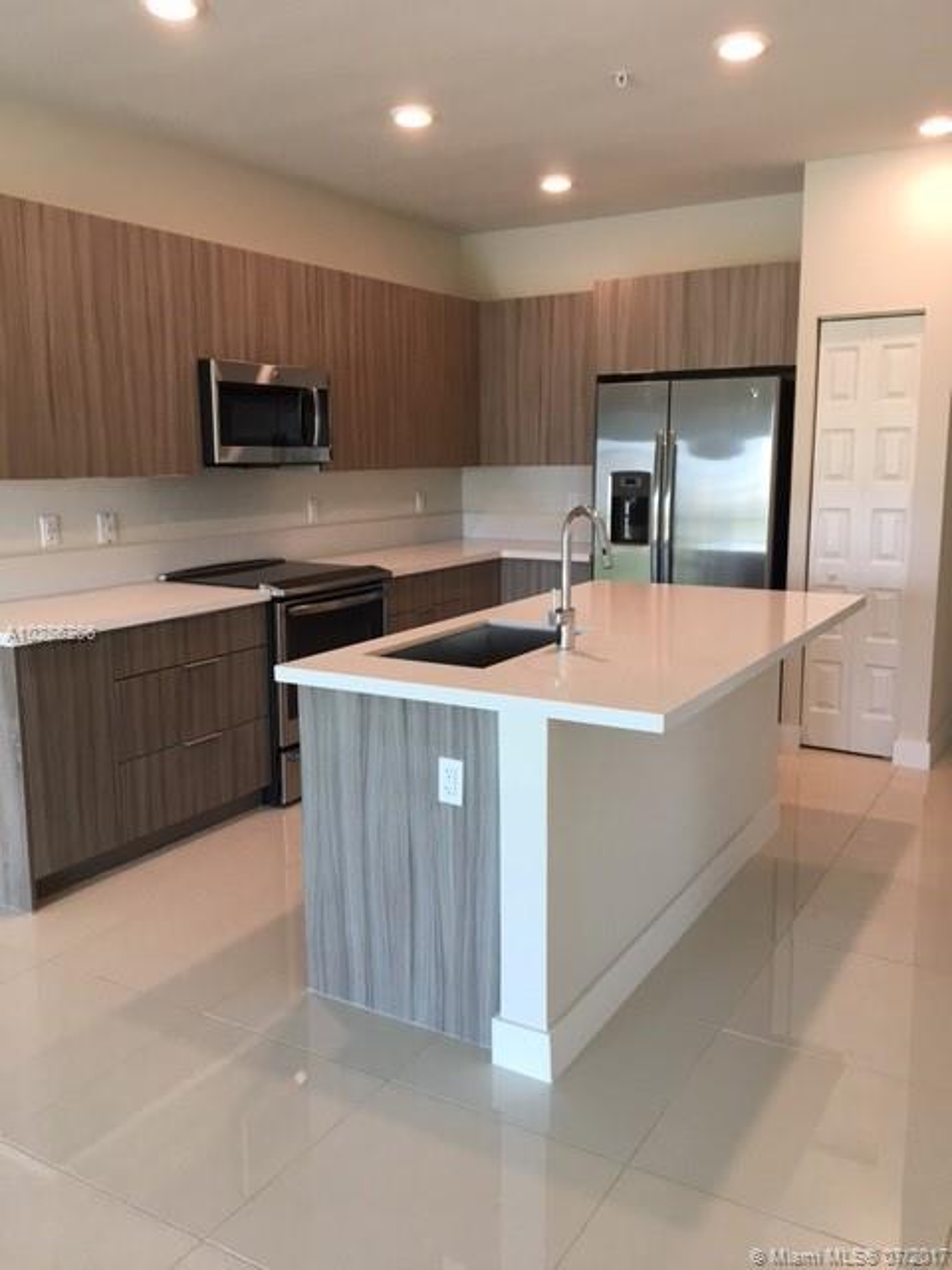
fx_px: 1063
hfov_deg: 48.2
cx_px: 476
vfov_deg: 61.7
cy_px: 635
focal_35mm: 29
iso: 32
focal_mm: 4.15
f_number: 2.2
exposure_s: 1/30
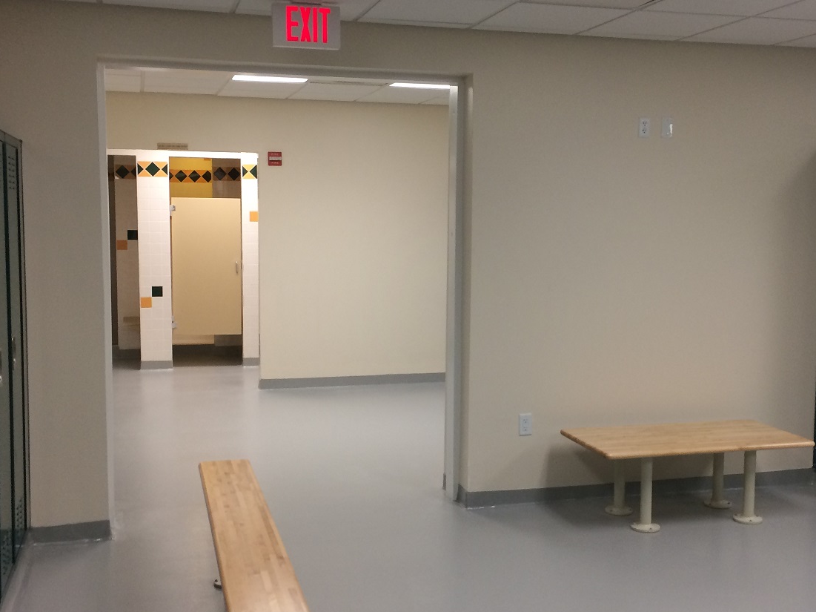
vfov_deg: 33.6
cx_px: 449
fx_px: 1013
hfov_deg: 43.8
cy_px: 312
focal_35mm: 43
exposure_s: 1/30
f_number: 2.2
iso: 50
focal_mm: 4.15
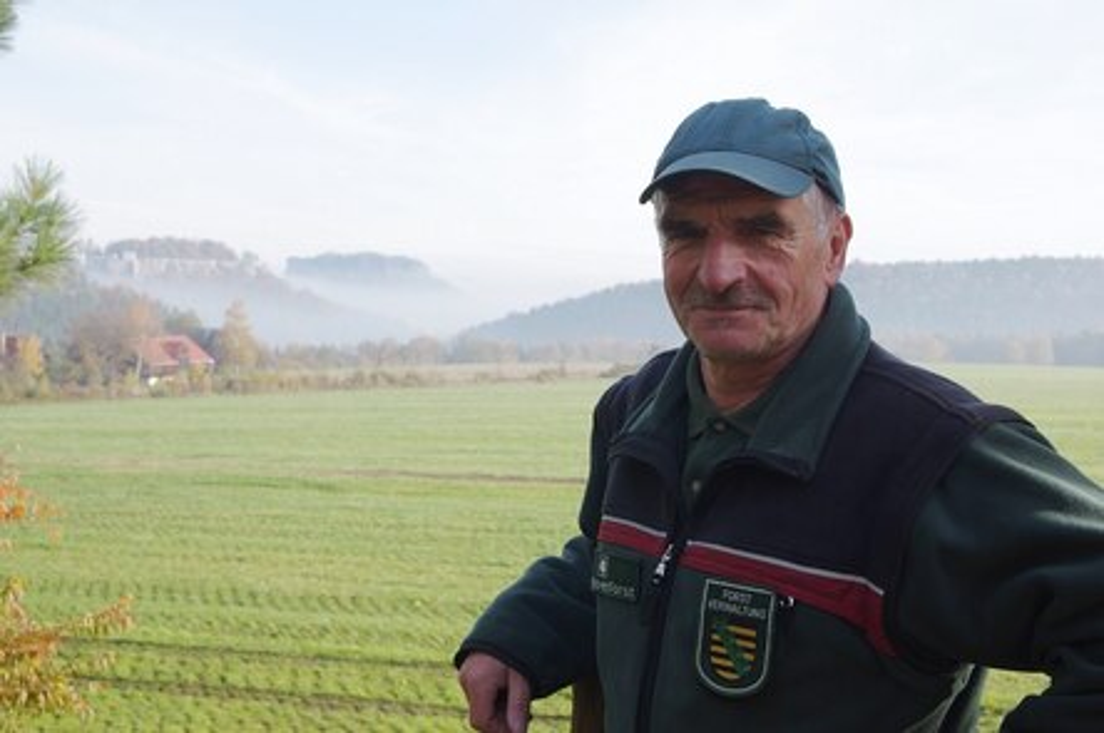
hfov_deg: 40.4
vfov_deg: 27.5
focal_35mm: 49
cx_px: 552
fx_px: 1501
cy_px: 366
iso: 100
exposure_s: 1/100
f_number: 8
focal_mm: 33
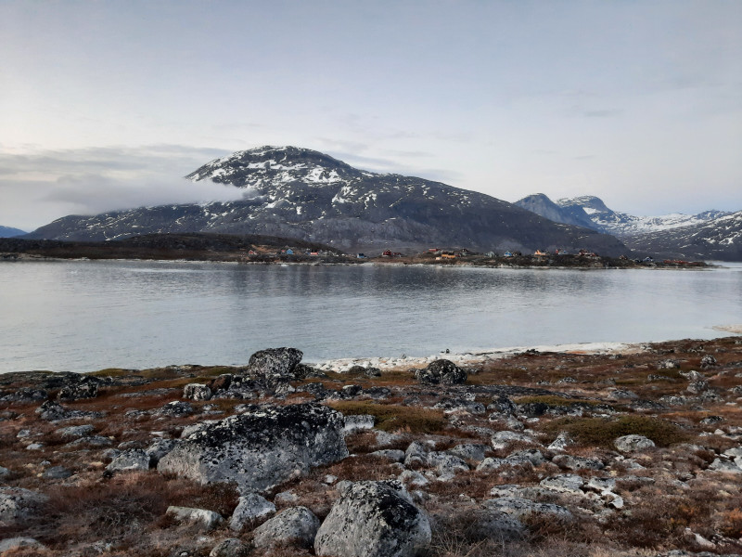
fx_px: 557
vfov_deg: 53.1
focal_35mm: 26
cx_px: 371
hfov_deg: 67.3
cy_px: 278
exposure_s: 1/50
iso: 200
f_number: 1.7
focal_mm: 3.92
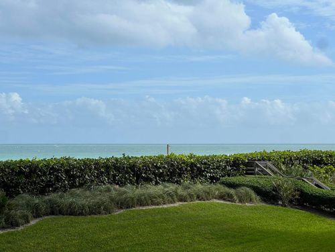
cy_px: 126
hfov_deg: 25.3
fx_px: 745
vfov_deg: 19.1
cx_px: 168
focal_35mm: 77
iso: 32
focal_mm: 9
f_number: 2.8
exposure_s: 1/1376
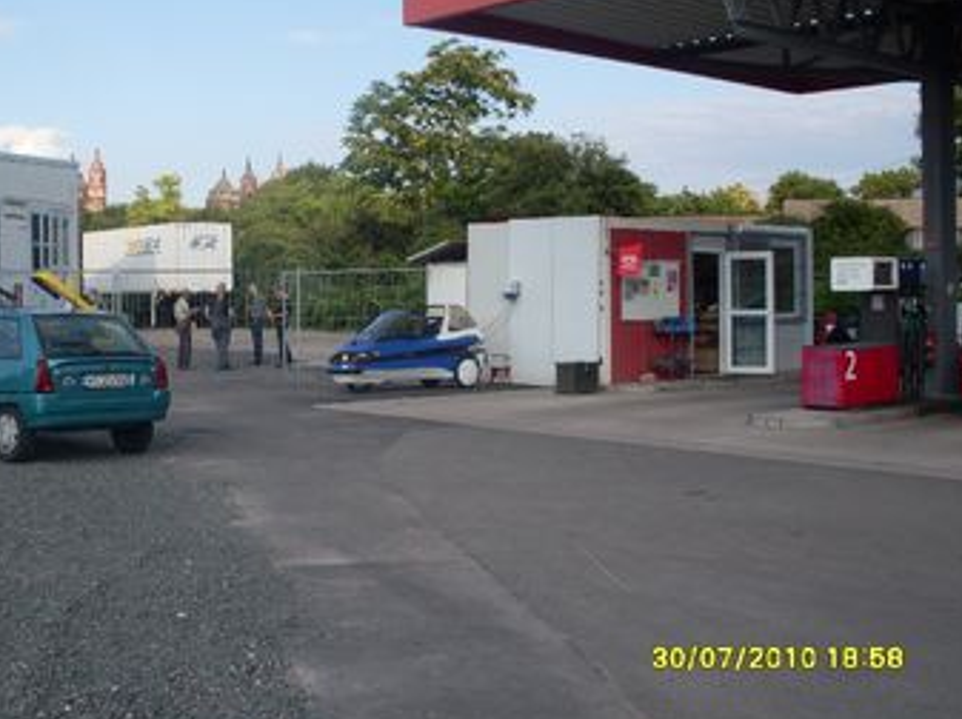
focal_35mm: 45
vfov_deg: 32.1
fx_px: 1249
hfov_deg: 42.0
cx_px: 401
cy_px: 315
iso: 80
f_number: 8.4
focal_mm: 6.3
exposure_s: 1/125
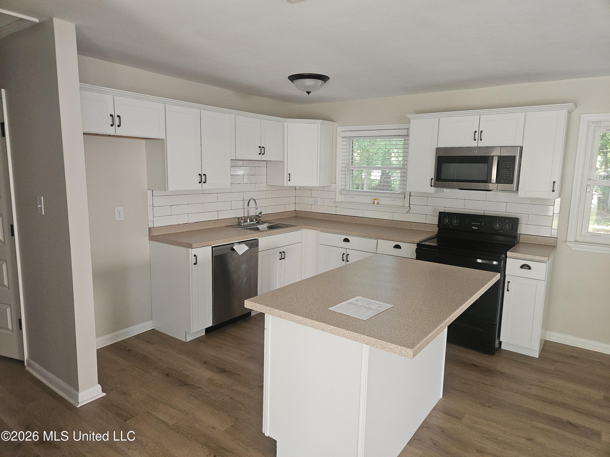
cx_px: 305
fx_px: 405
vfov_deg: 58.9
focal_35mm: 23
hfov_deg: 73.9
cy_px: 228
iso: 100
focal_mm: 5.4
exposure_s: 1/40
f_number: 1.8
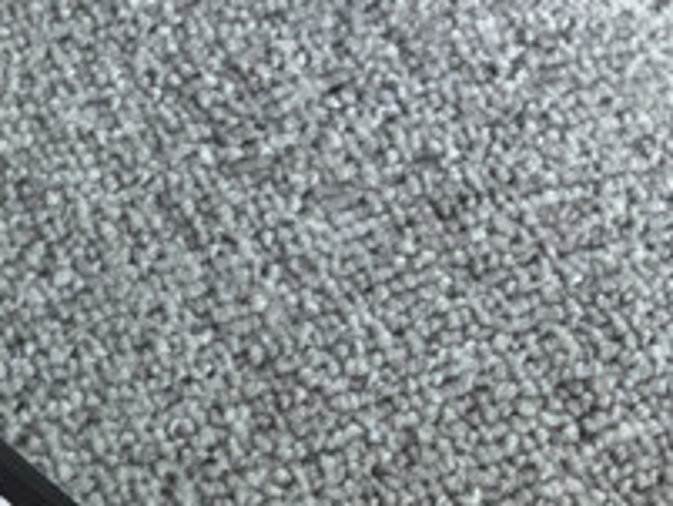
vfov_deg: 10.3
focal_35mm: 139
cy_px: 746
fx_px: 2704
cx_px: -415
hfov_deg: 13.2
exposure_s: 1/118
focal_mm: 3.3
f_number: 2.4
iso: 25
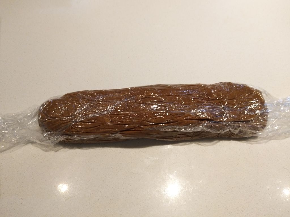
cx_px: 145
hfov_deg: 67.3
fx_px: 218
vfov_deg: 53.1
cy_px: 108
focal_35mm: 26
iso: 200
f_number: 2
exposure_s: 1/50
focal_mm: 3.88
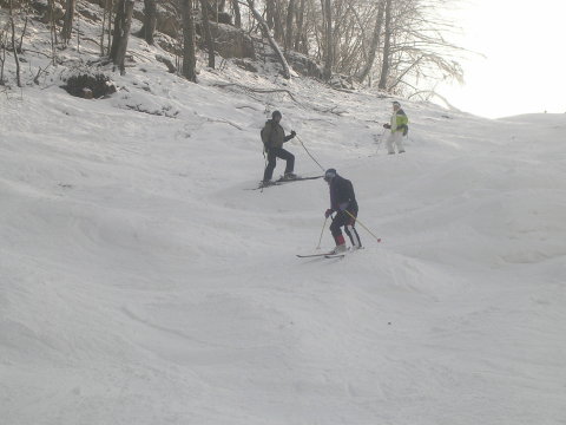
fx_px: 1880
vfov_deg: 12.9
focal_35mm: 115
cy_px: 212
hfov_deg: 17.1
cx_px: 283
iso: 50
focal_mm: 17.4
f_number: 4.9
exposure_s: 1/309
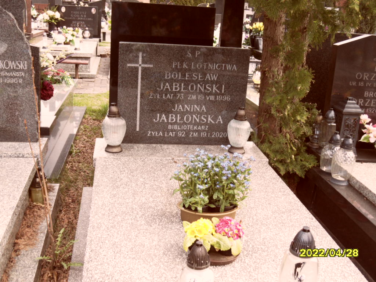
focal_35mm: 40
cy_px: 141
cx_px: 188
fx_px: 434
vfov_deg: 36.0
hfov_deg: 46.8
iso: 80
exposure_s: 1/180
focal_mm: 6.5
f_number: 3.6
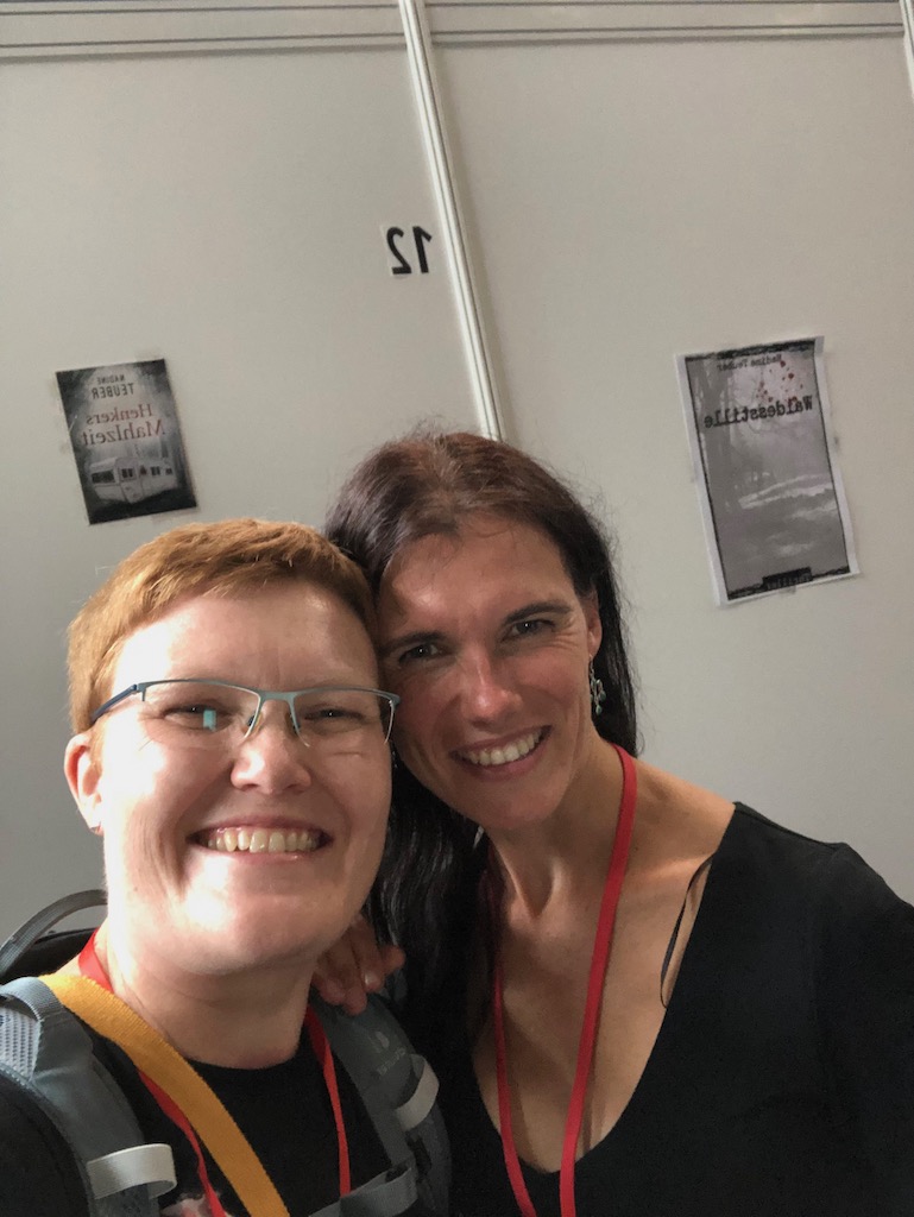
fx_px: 1126
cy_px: 608
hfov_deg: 44.2
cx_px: 457
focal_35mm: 32
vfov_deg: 56.8
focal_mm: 2.87
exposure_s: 1/33
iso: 250
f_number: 2.2
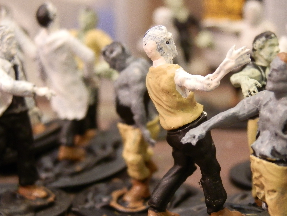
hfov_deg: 21.9
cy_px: 115
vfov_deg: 16.6
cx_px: 187
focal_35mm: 89
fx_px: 738
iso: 200
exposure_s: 1/8
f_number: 3.7
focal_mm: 10.99
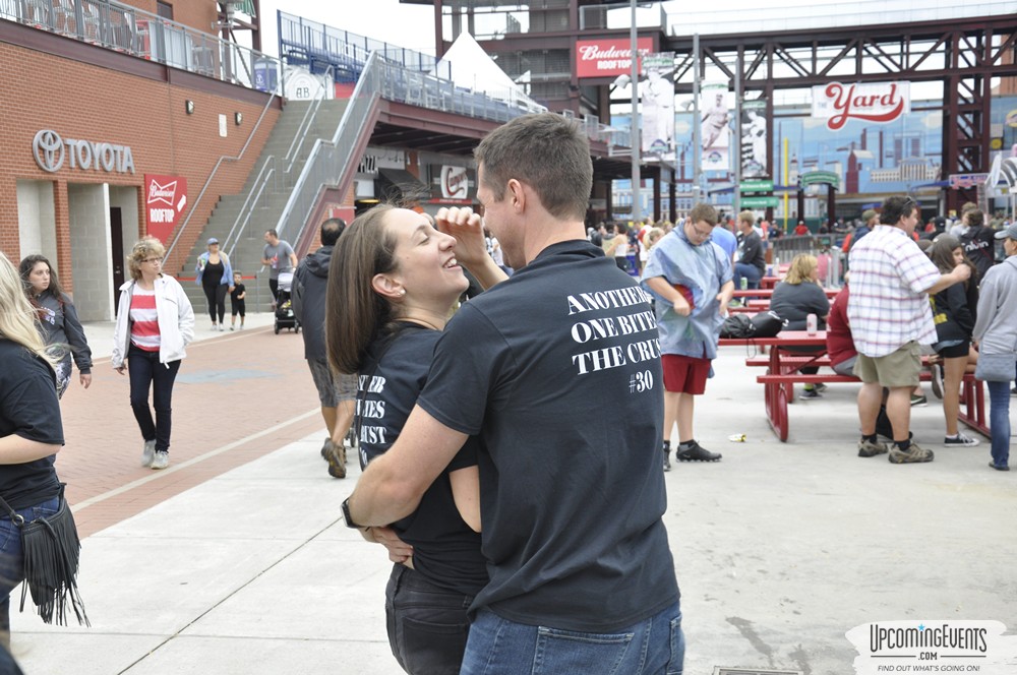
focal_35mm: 60
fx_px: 1693
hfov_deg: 33.4
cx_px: 508
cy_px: 338
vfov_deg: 22.6
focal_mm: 40
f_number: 8
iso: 400
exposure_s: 1/60
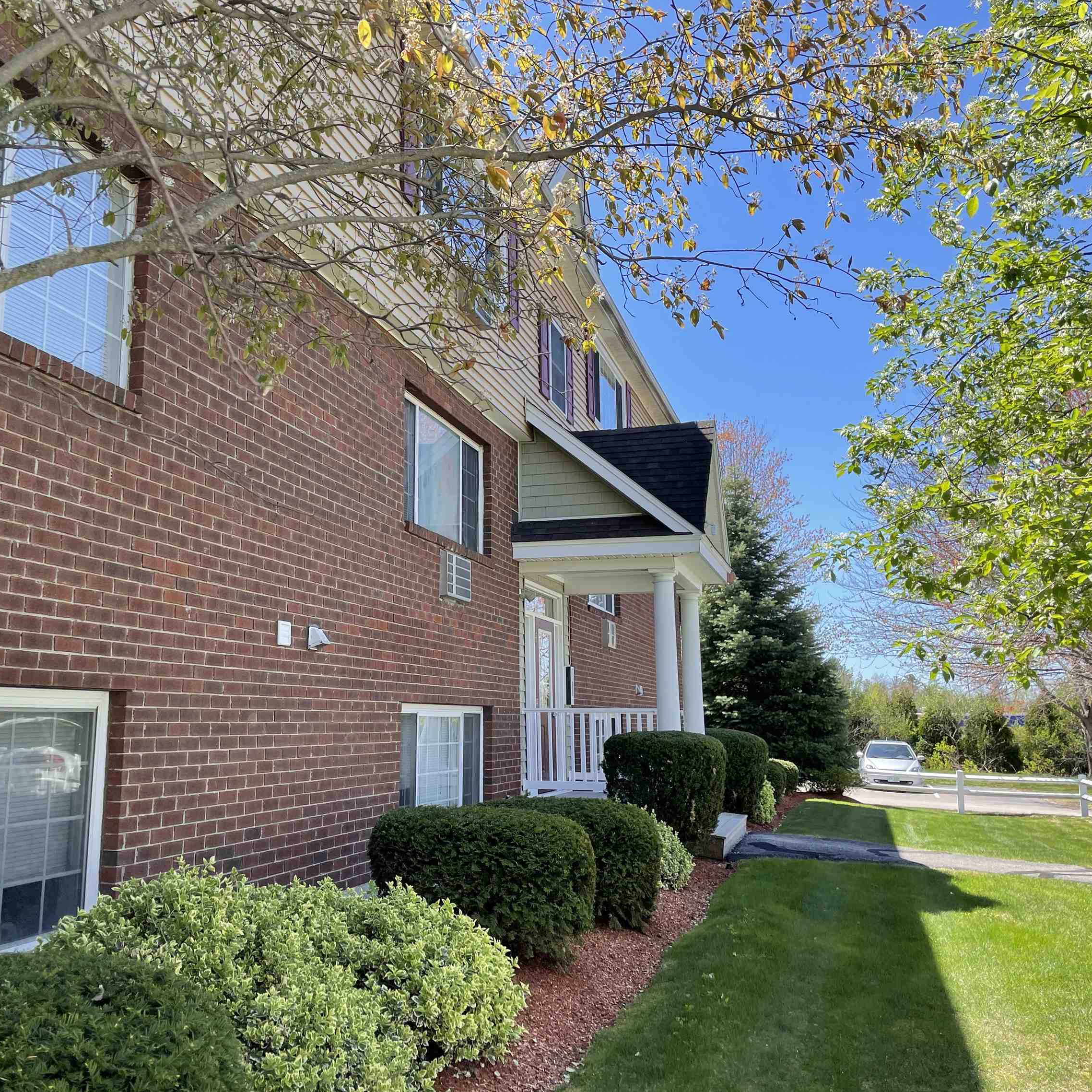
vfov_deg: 52.5
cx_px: 449
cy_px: 543
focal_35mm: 31
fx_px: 1106
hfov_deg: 52.3
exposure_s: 1/849
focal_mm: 4.2
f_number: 1.6
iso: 32
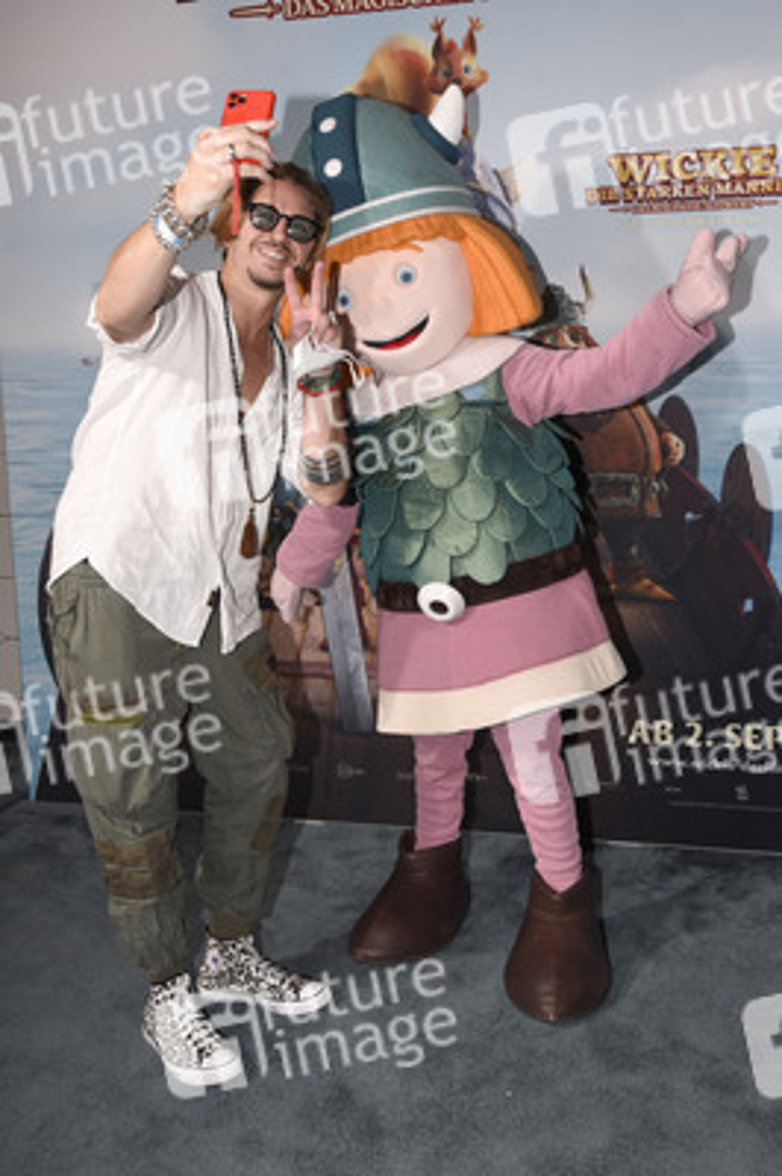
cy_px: 588
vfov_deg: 62.0
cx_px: 391
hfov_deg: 43.5
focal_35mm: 30
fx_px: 979
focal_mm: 30
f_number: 6.3
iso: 1000
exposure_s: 1/125
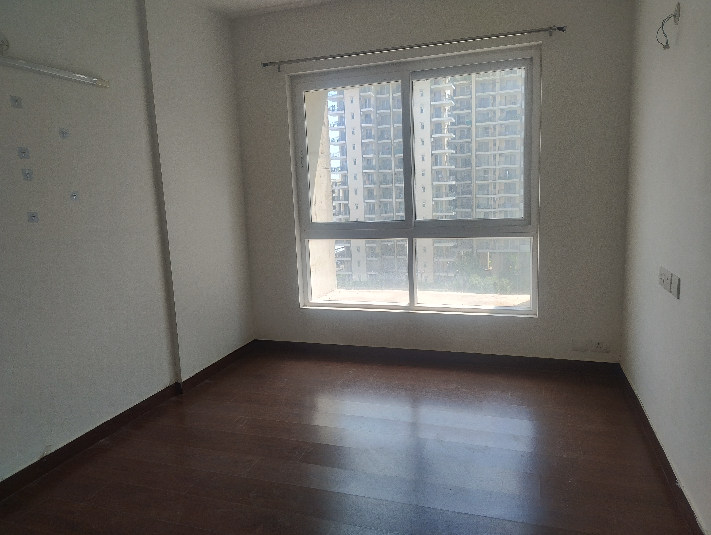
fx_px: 494
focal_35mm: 24
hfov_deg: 71.5
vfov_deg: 56.9
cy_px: 268
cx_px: 356
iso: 100
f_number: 1.8
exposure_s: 1/349
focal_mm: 5.56
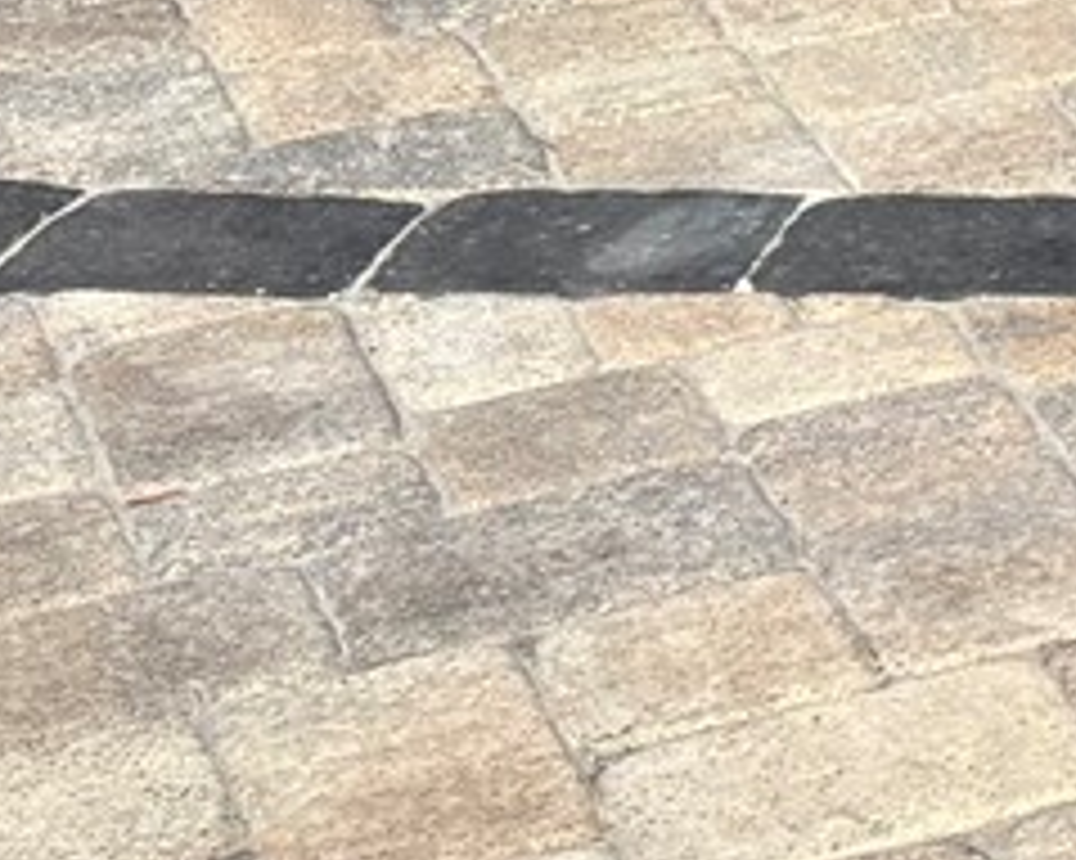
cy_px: -1621
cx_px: 2449
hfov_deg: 10.1
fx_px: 5412
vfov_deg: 8.0
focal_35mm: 170
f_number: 1.6
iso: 50
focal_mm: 5.96
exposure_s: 1/4630
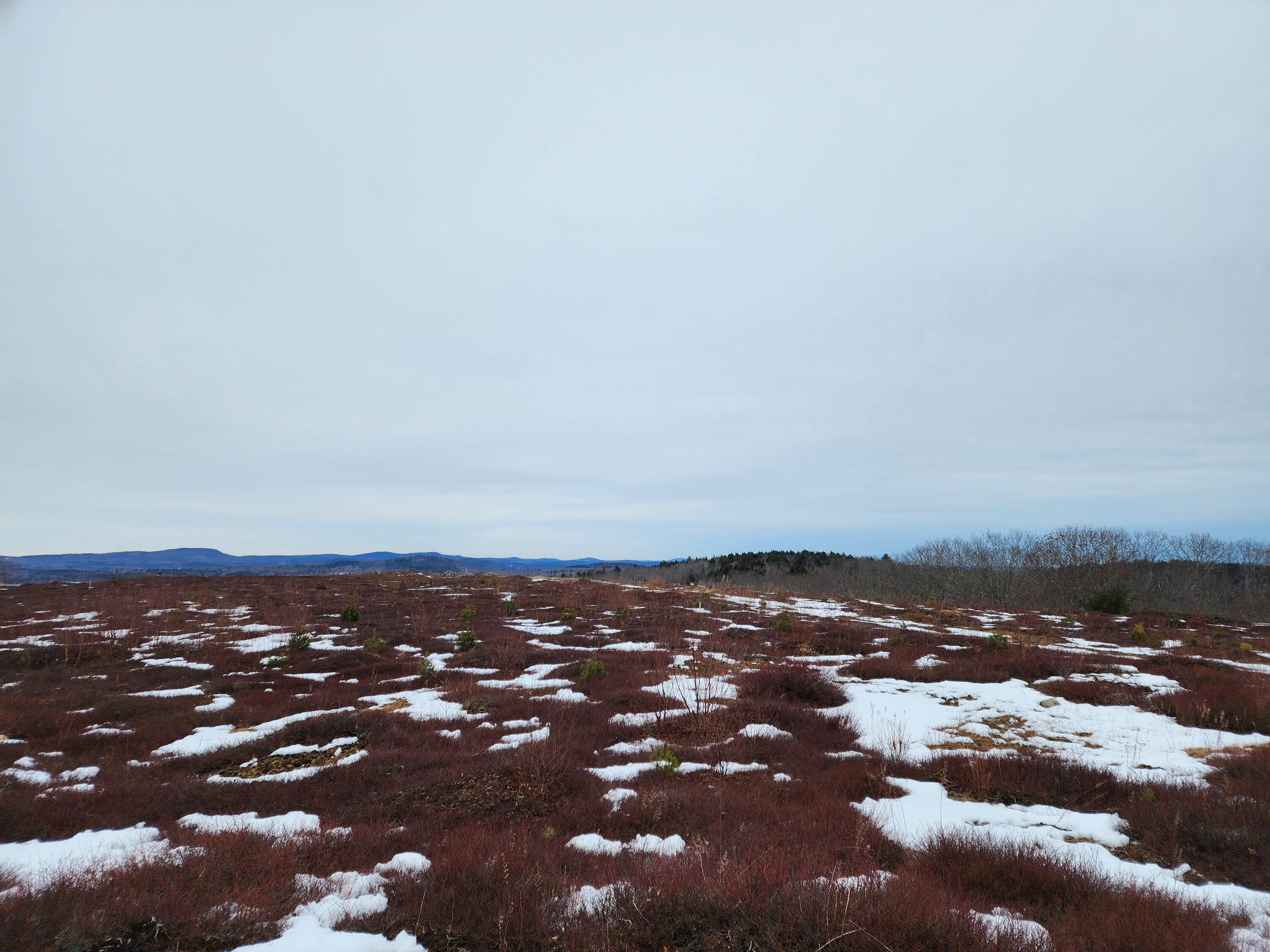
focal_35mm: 23
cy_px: 476
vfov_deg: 58.9
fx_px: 844
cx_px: 635
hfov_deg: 73.9
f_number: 1.8
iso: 12
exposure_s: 1/484
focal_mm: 6.4
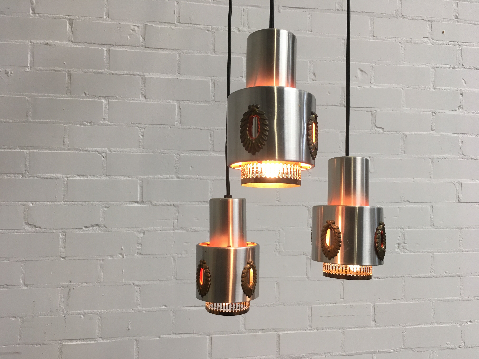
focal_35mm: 29
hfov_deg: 61.7
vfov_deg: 48.2
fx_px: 401
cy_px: 180
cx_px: 240
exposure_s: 1/33
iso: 32
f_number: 2.2
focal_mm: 4.15
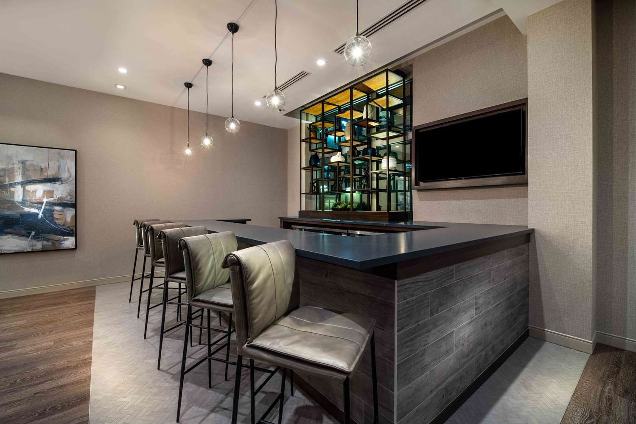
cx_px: 318
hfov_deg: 100.4
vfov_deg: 77.3
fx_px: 265
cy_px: 212
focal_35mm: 15
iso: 320
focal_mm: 15
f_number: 8
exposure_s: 1/8
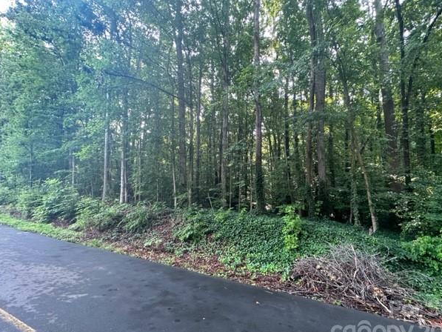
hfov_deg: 98.0
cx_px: 235
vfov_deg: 81.7
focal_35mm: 15
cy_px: 177
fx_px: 192
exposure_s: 1/99
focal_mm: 2.22
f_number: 2.2
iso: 250
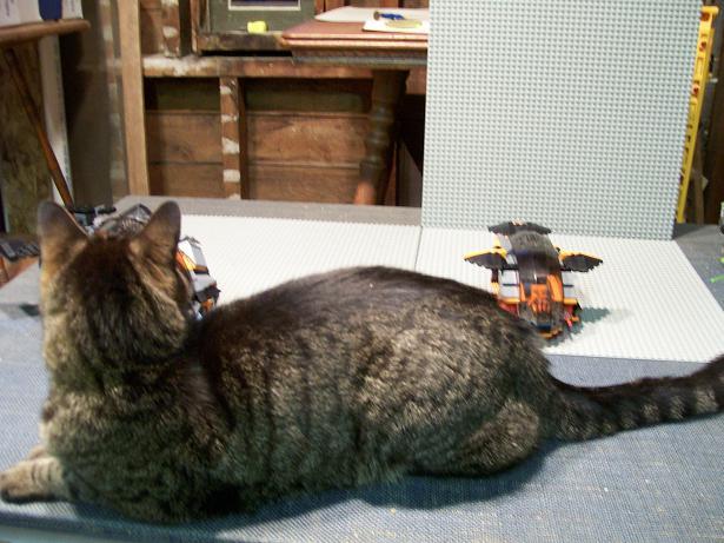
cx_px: 362
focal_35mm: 36
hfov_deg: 51.4
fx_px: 753
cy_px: 272
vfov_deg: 39.6
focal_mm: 6
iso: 160
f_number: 2.7
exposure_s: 1/10.2
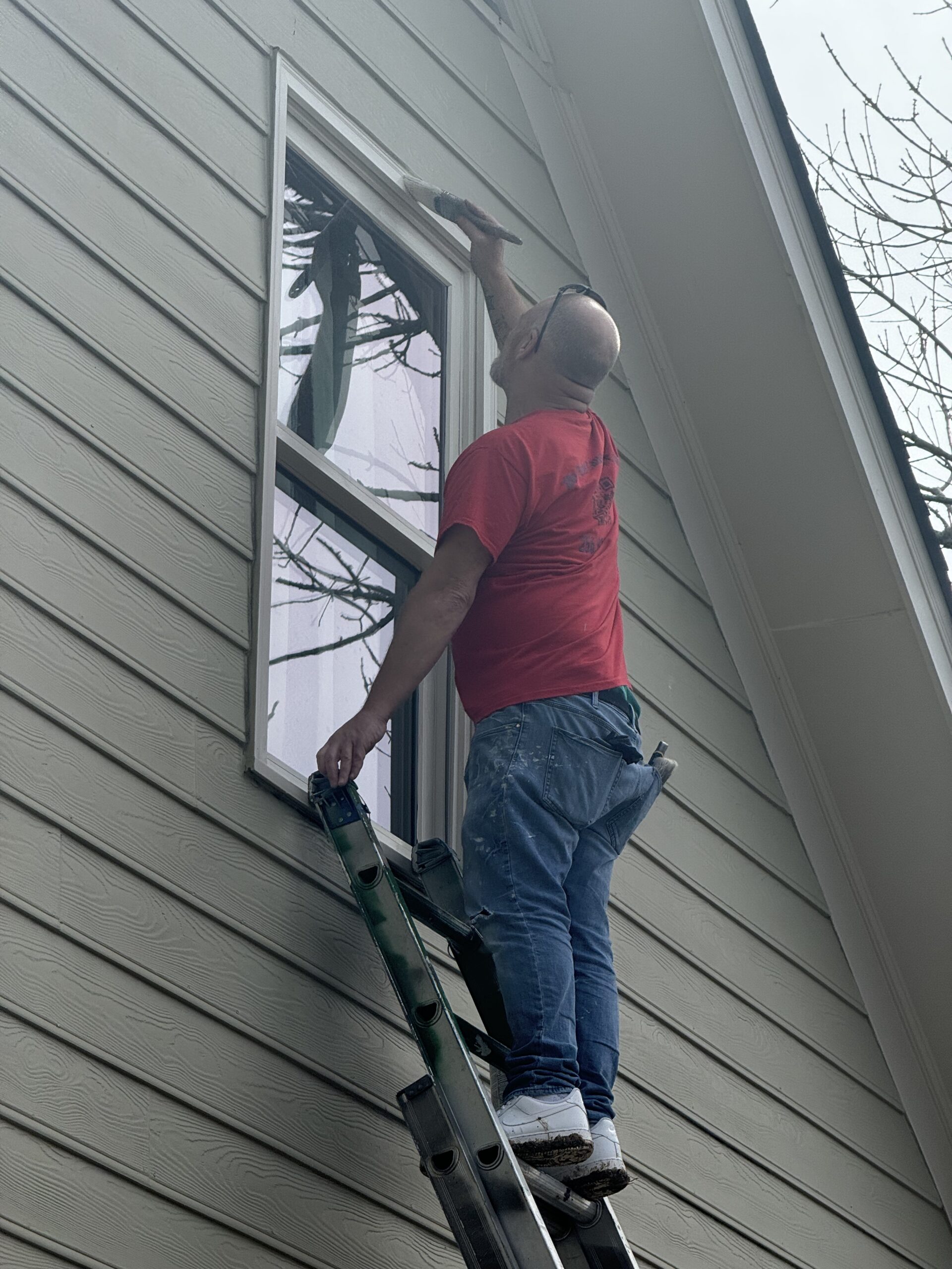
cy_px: 634
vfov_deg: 16.4
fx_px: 4400
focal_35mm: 120
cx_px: 476
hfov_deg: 12.3
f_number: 2.8
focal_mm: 15.66
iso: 50
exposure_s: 1/1650
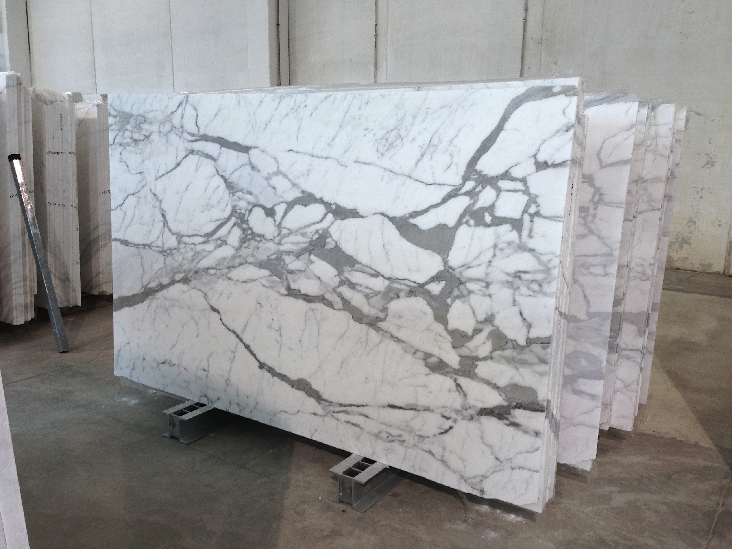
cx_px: 366
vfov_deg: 42.9
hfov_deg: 55.4
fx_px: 698
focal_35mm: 33
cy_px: 274
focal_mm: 4.13
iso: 64
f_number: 2.4
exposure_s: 1/40
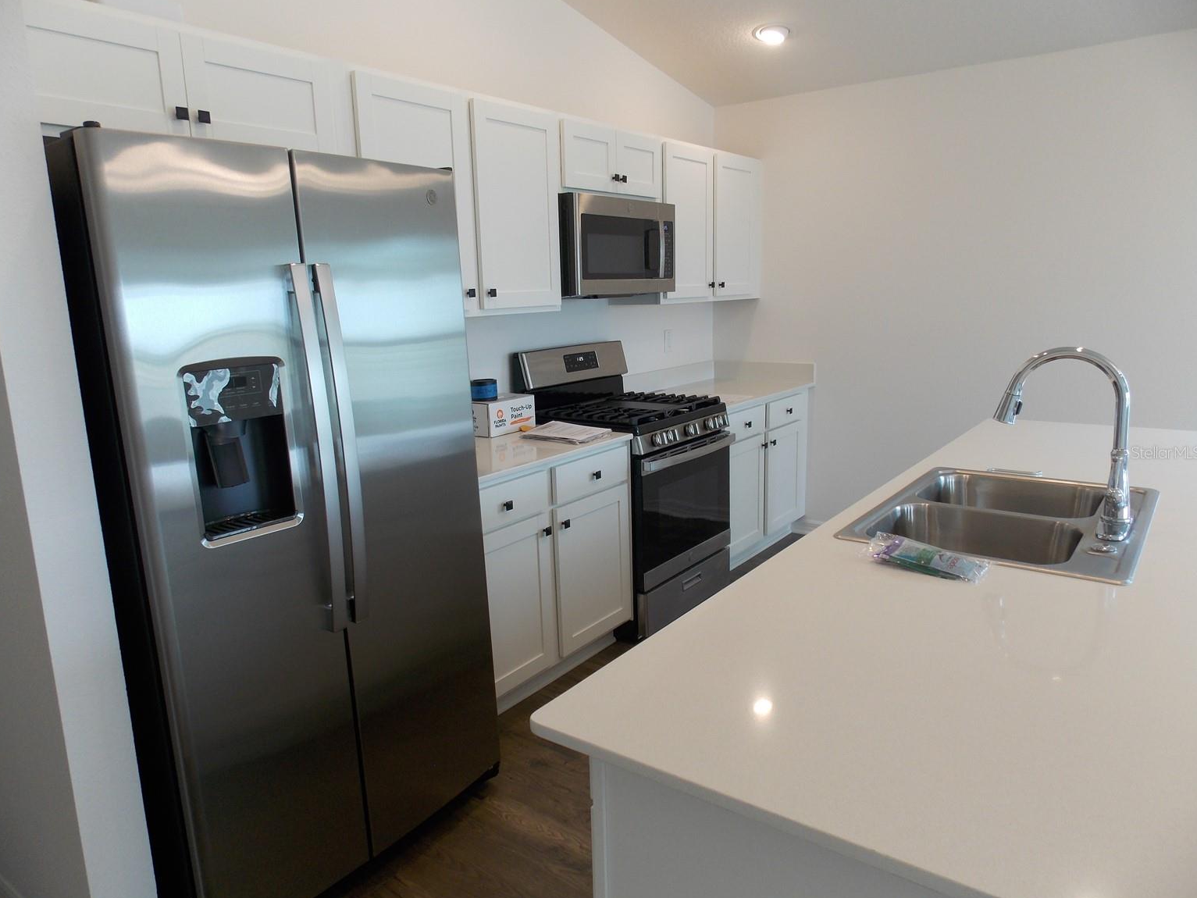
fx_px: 830
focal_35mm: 24
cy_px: 452
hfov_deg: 71.6
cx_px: 580
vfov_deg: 56.8
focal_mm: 4
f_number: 3.1
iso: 80
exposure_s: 1/40
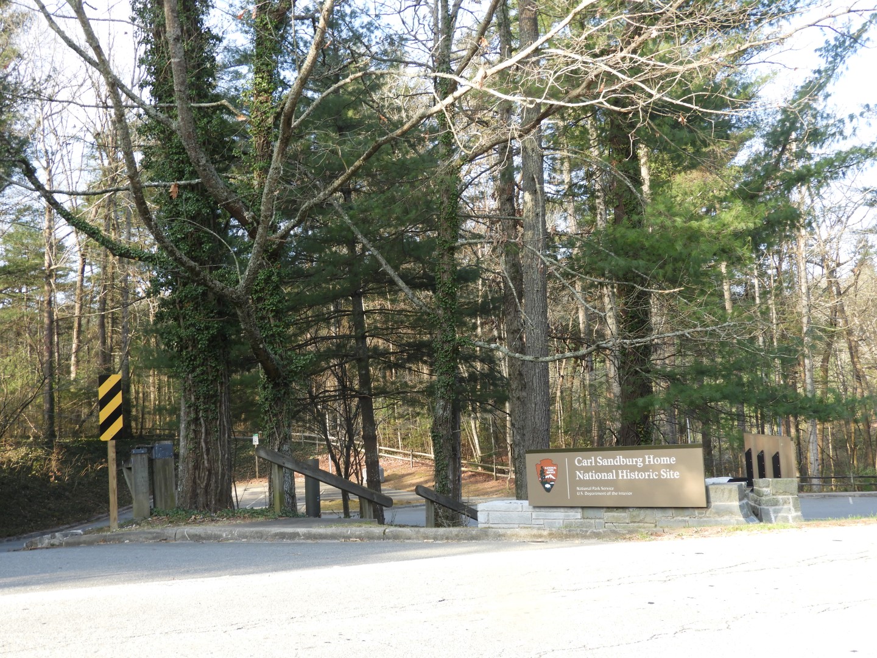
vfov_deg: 36.0
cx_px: 438
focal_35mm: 40
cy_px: 329
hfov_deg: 46.8
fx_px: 1013
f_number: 3.8
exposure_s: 1/100
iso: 100
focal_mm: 7.2
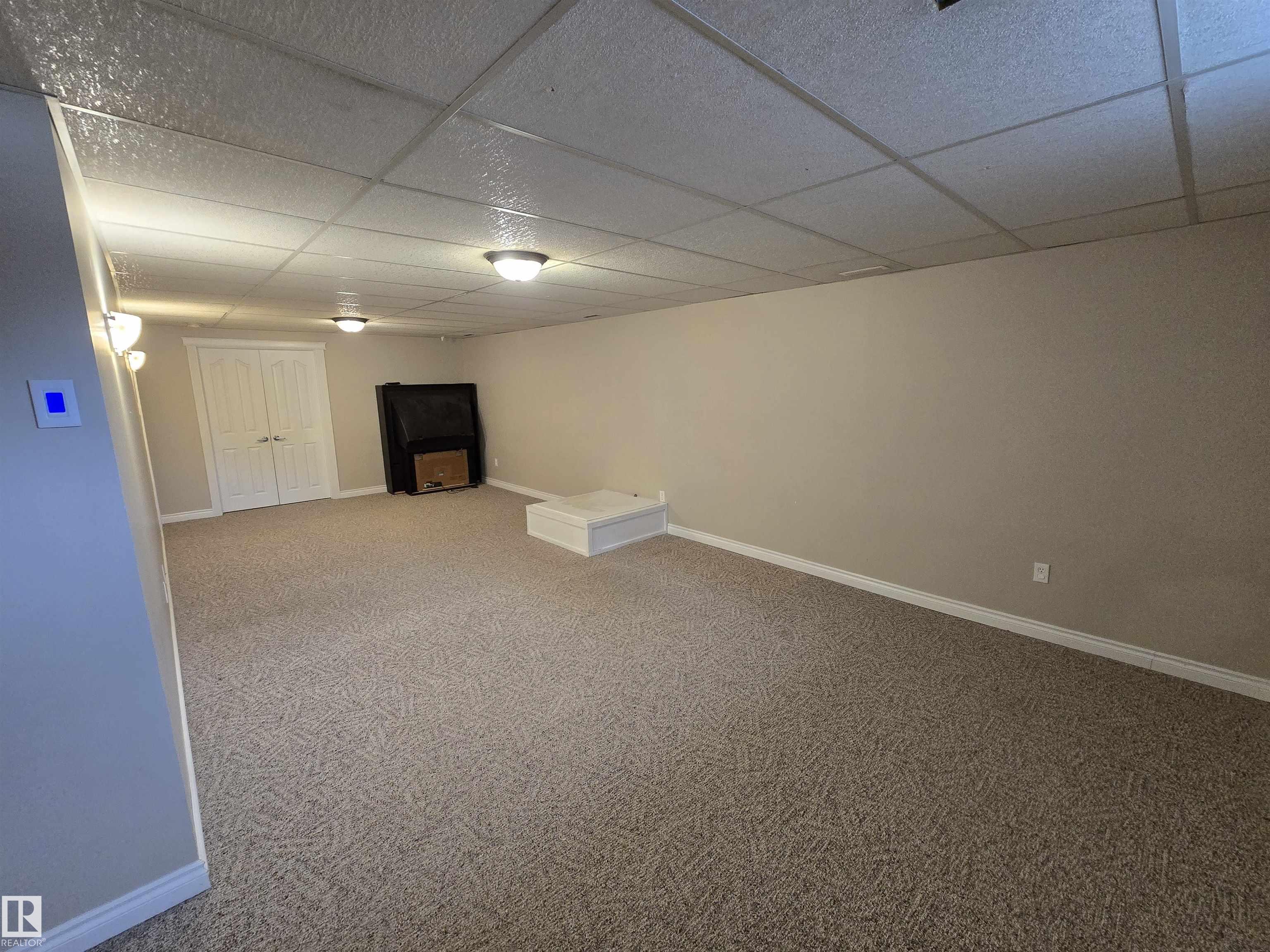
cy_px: 476
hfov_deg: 106.2
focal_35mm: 13
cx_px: 635
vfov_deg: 89.9
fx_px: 477
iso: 500
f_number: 2.2
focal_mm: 2.2
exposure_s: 1/60
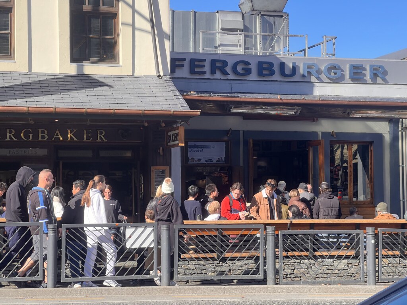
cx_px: 204
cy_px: 152
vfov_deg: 19.1
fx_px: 905
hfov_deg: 25.3
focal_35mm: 77
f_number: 2.8
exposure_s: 1/177
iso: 32
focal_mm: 9
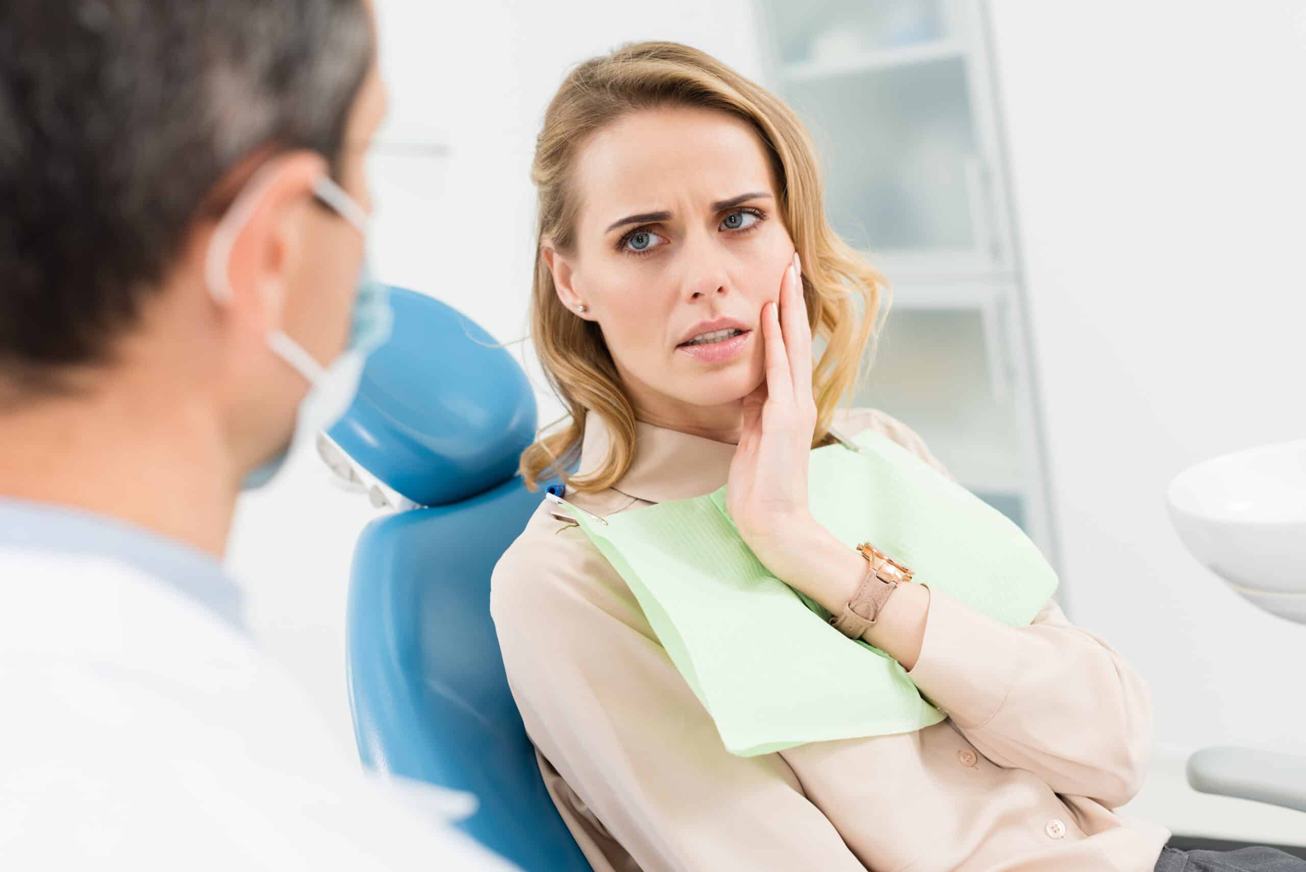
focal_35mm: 50
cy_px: 436
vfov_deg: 27.0
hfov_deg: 39.6
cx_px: 653
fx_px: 1815
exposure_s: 1/200
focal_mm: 50
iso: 125
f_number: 3.5
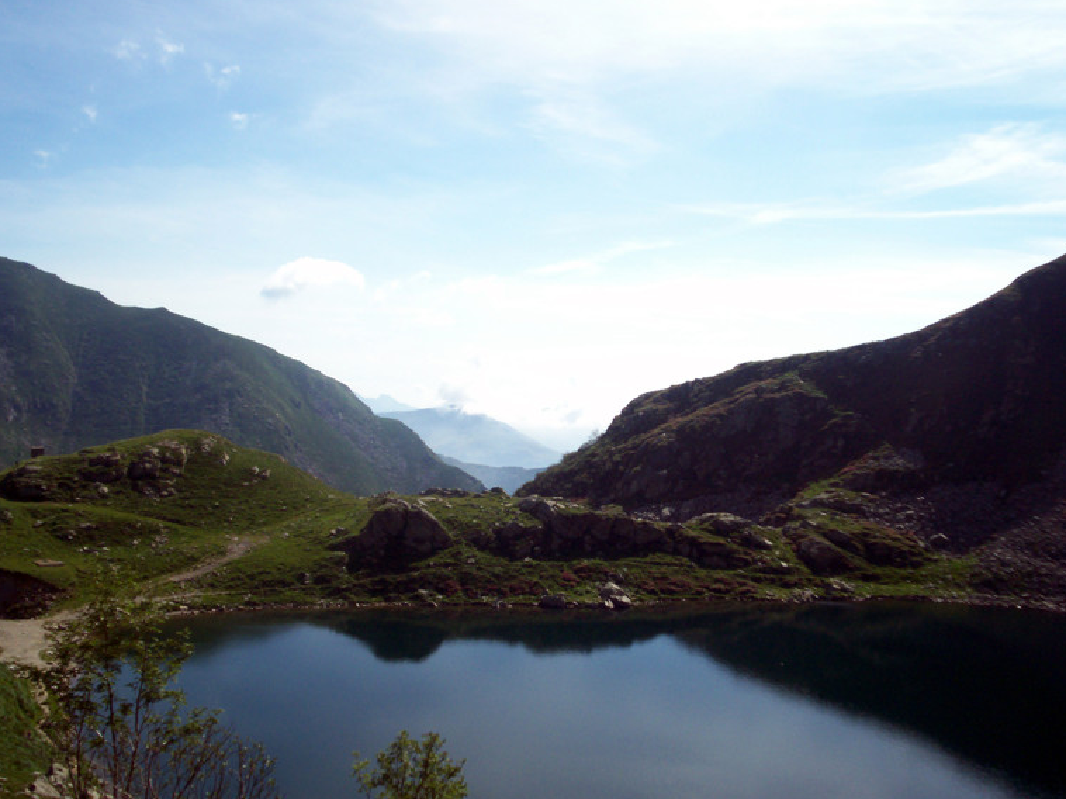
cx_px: 546
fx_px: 1170
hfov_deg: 49.0
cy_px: 404
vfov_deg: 37.7
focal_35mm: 38
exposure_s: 1/771
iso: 100
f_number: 4.5
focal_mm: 5.9
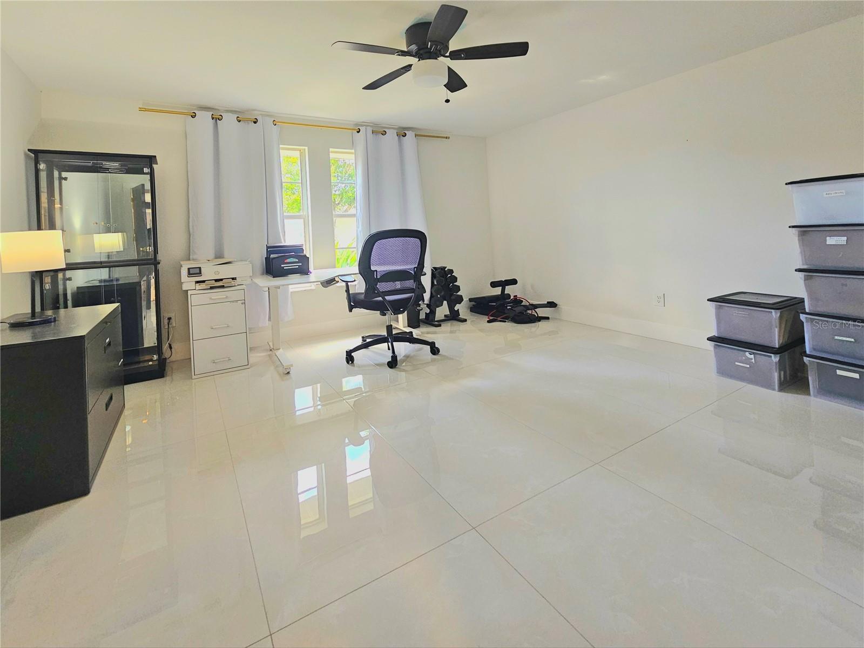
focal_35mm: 13
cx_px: 432
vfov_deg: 89.9
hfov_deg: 106.2
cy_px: 324
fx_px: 324
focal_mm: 2.2
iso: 200
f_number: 2.2
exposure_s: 1/77.5
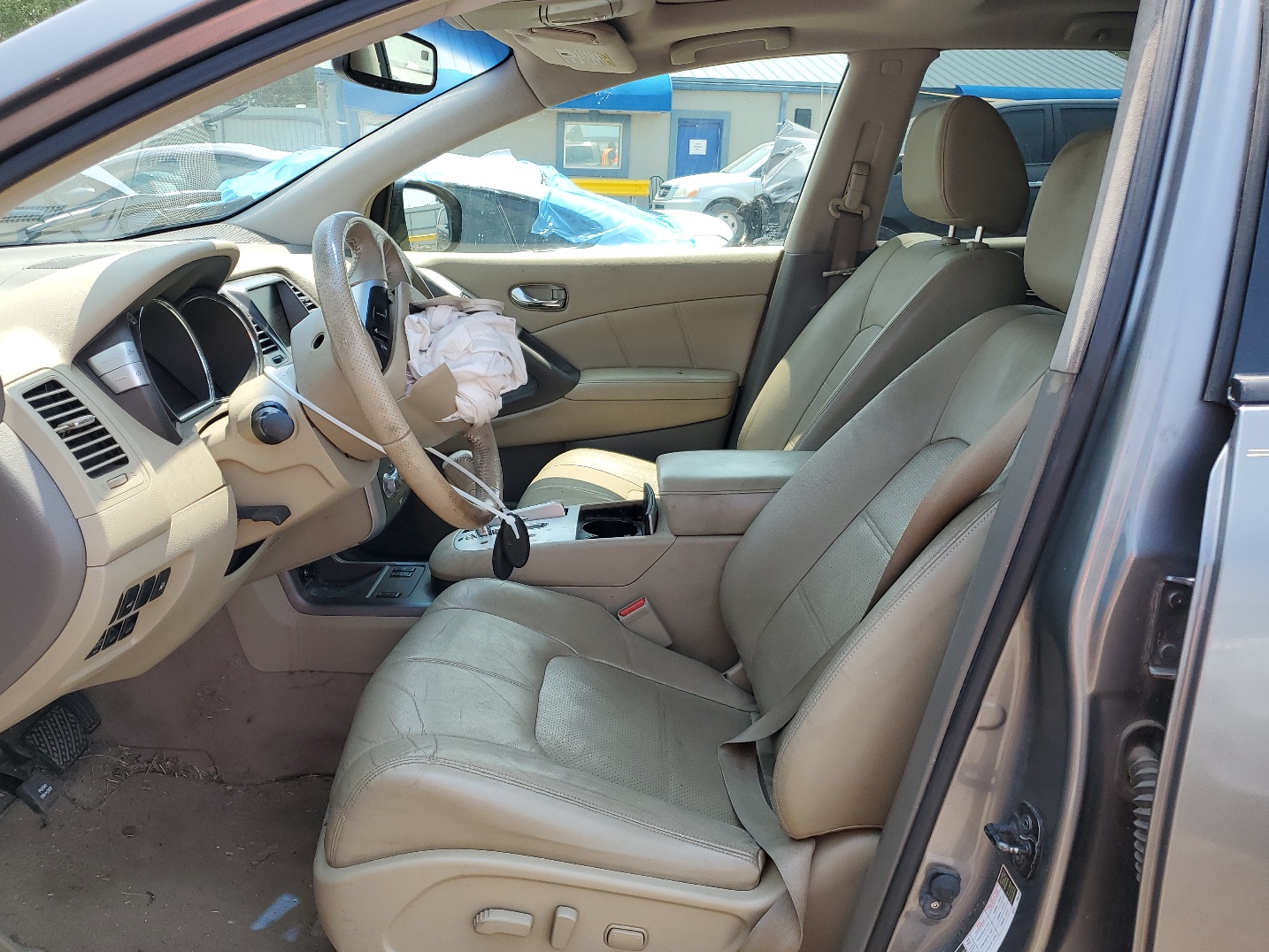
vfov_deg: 48.2
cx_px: 597
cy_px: 494
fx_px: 1063
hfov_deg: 61.6
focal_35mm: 29
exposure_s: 1/909
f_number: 1.5
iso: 50
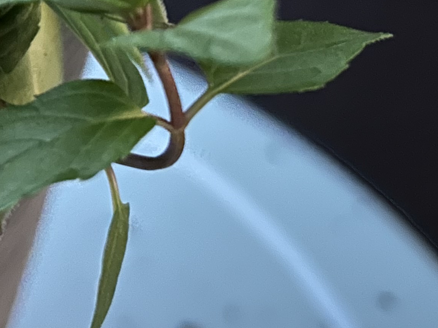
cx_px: -88
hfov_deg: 20.2
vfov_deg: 15.2
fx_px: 1151
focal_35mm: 91
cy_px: -135
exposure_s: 1/9
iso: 1000
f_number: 1.5
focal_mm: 5.7
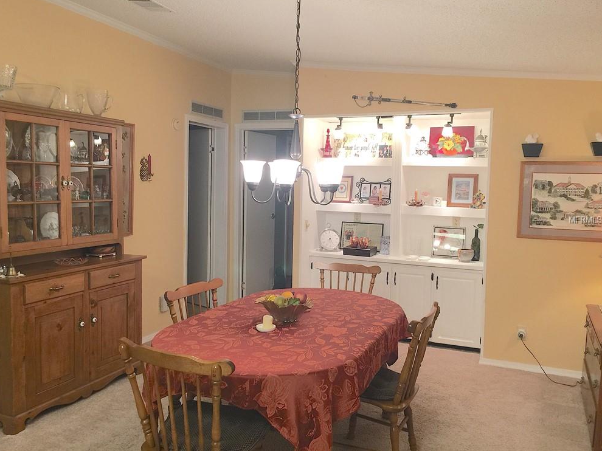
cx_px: 294
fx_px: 522
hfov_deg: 60.0
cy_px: 220
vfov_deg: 46.8
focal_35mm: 30
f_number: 2.2
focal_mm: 4.15
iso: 32
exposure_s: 1/15
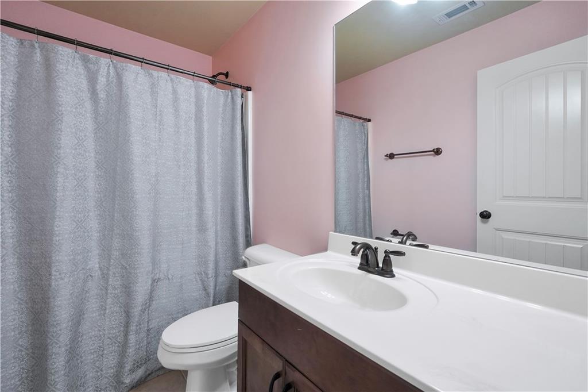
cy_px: 196
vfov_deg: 74.6
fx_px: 257
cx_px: 294
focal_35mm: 16
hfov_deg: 97.6
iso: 400
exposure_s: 1/160
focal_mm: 10.5
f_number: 4
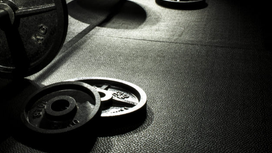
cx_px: 83
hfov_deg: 31.1
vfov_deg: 17.8
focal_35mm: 67
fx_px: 483
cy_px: 24
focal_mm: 26
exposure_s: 30
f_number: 22
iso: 100
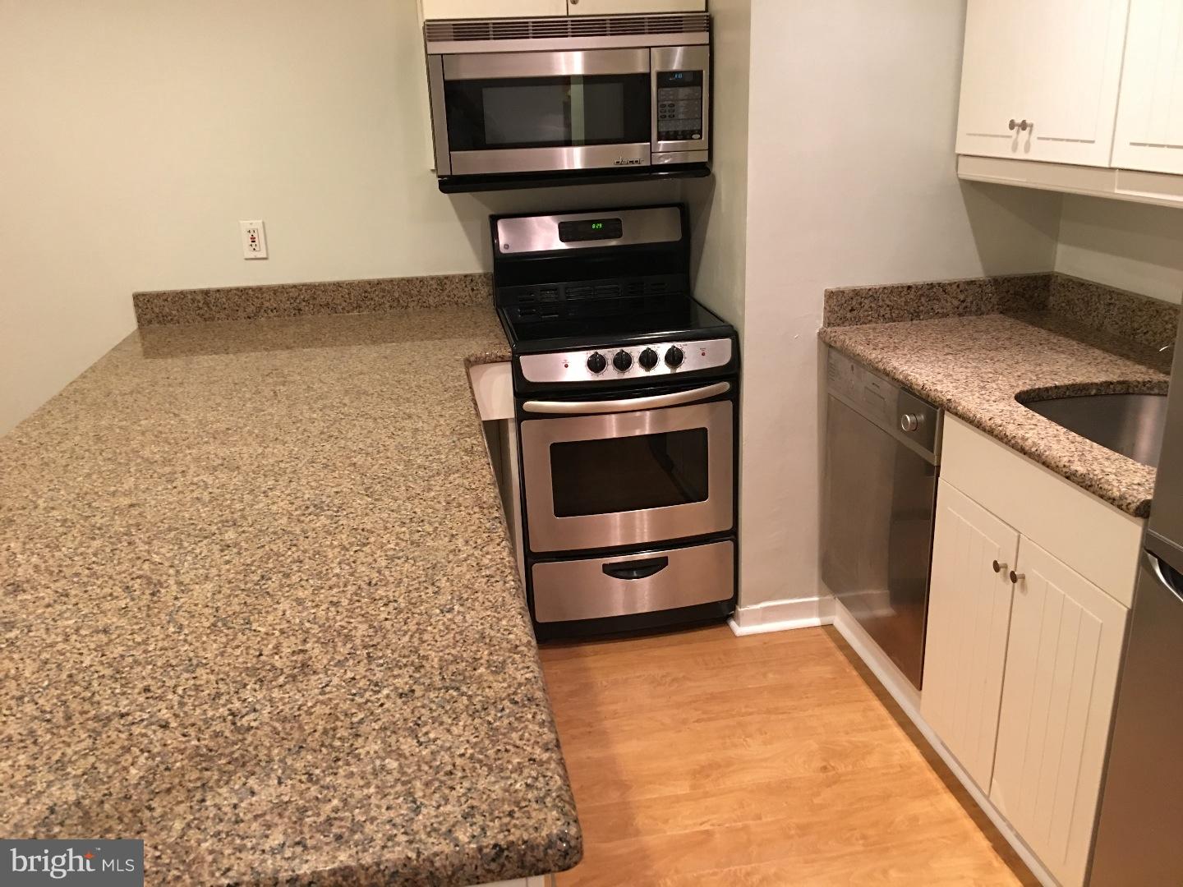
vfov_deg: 48.2
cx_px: 592
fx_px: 991
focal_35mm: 29
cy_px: 444
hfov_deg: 61.7
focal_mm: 4.15
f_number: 2.2
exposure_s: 1/8
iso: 100
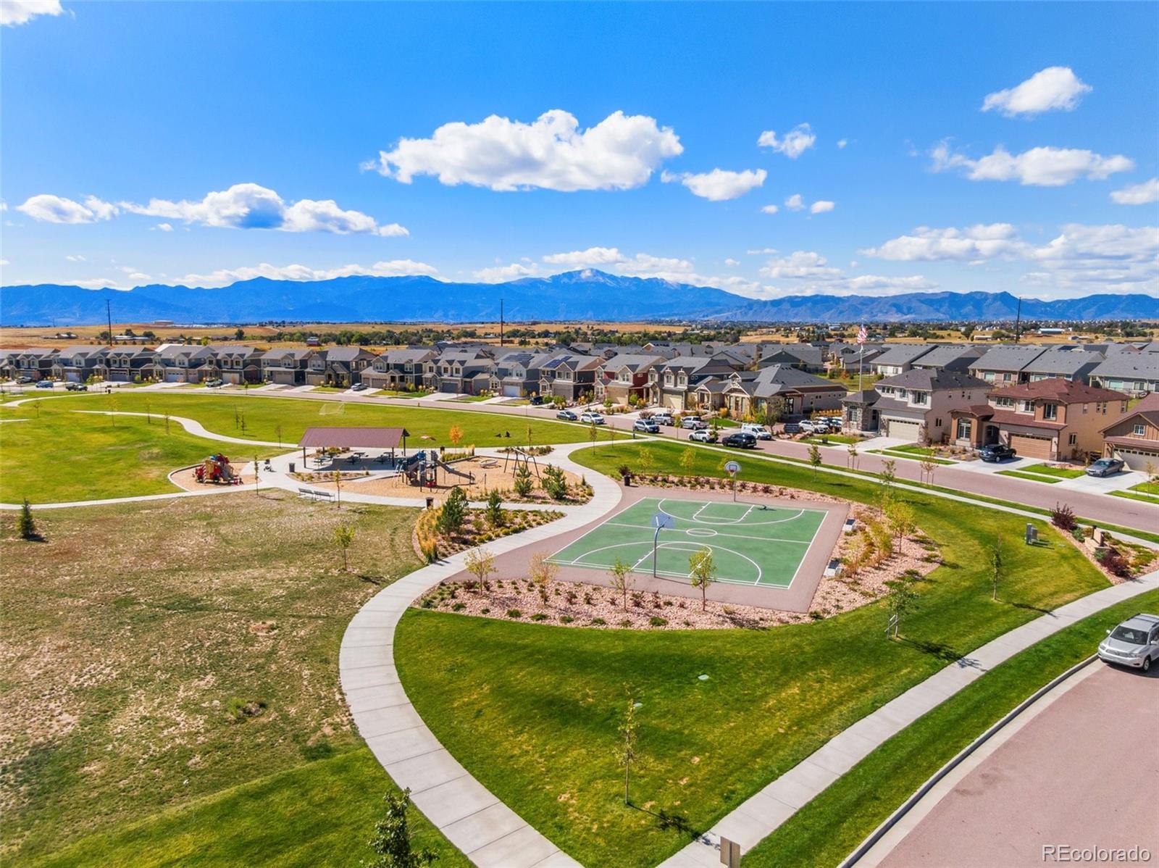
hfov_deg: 71.6
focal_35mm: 24
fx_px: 803
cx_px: 580
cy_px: 434
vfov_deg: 56.8
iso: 100
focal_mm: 4.39
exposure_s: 1/40
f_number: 2.8
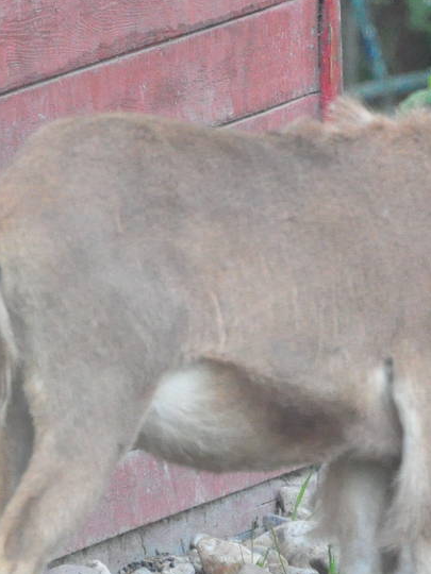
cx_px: 195
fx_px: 21250
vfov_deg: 1.5
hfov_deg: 1.2
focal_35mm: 1280
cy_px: 269
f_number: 5.6
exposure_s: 1/400
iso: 3200
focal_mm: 300
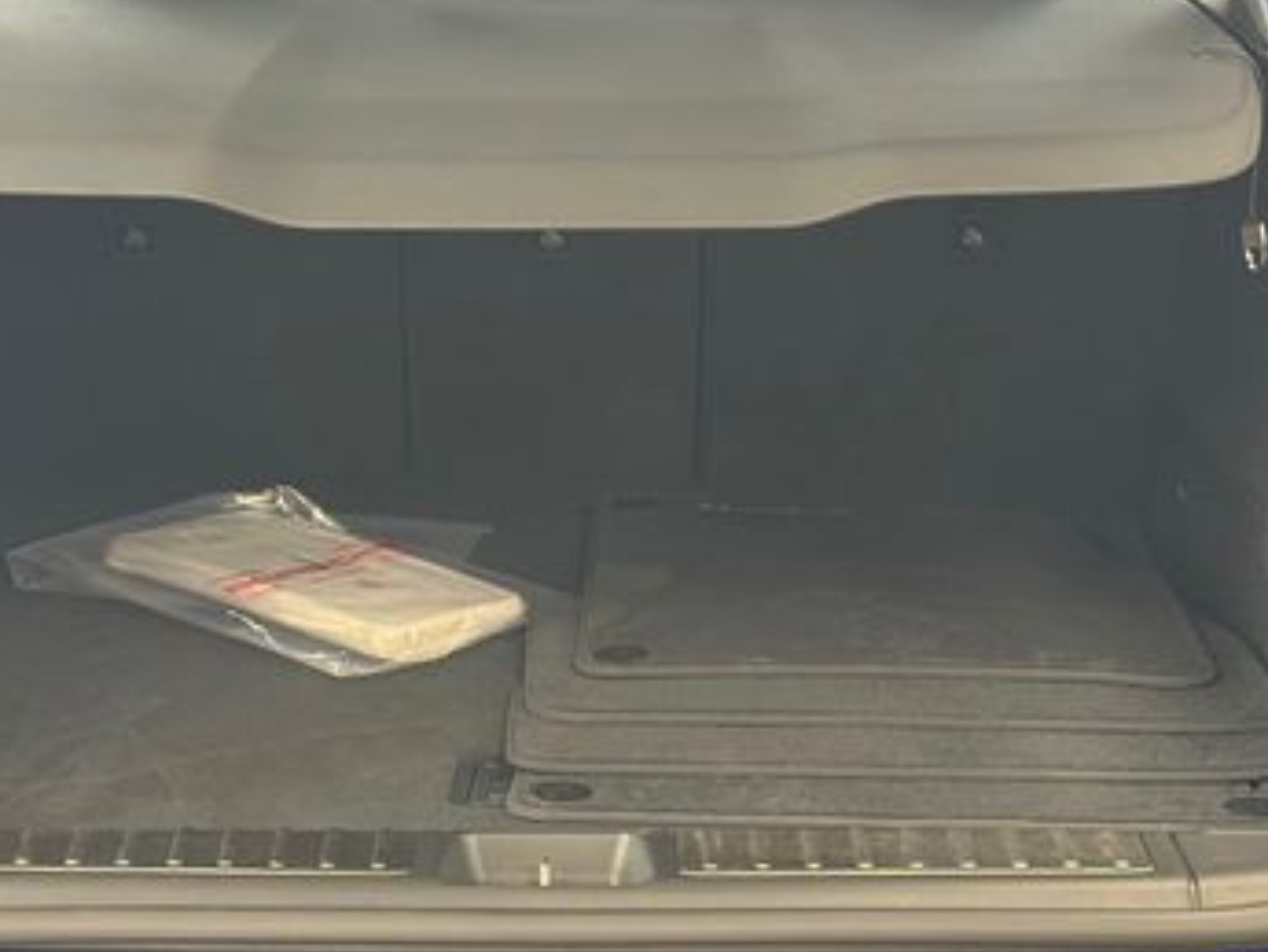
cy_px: 386
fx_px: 3261
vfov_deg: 16.6
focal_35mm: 89
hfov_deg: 22.0
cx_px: 511
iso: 400
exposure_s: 1/60
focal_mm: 6.86
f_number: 1.78
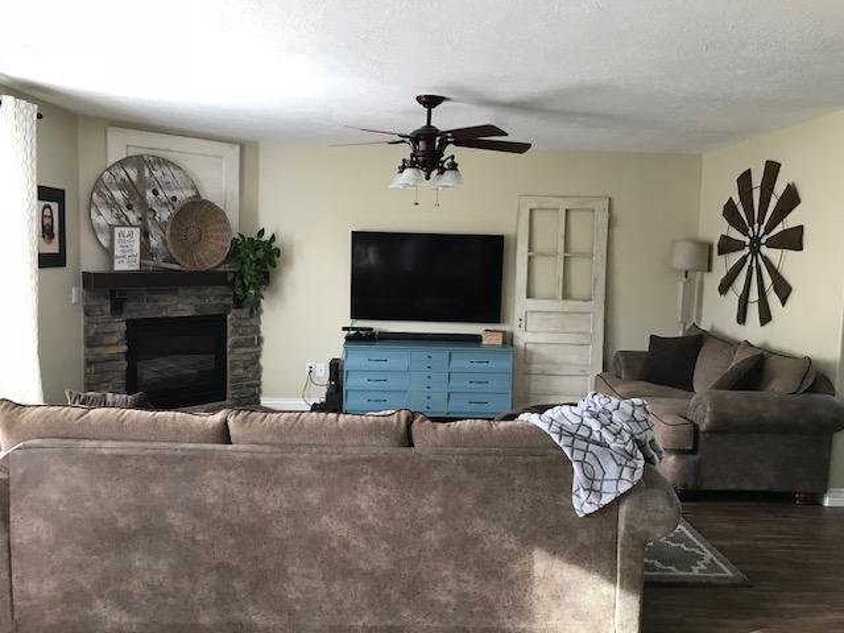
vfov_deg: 49.7
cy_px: 316
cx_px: 422
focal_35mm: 28
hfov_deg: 63.4
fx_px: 683
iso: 40
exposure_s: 1/30
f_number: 1.8
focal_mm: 3.99
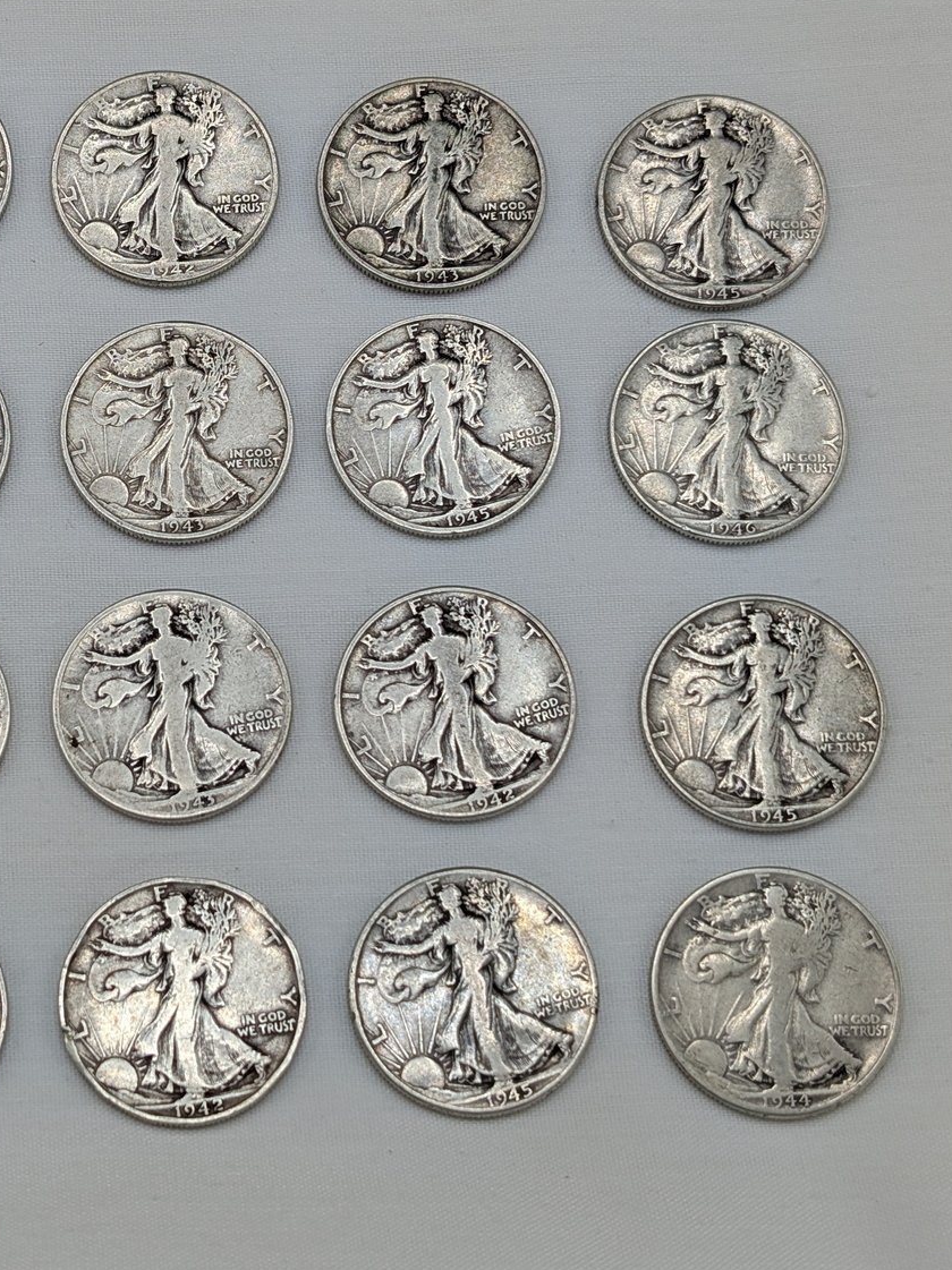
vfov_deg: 29.4
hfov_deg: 22.0
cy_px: 630
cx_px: 207
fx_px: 2422
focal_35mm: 66
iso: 20
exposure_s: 1/441
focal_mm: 6.9
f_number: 1.68
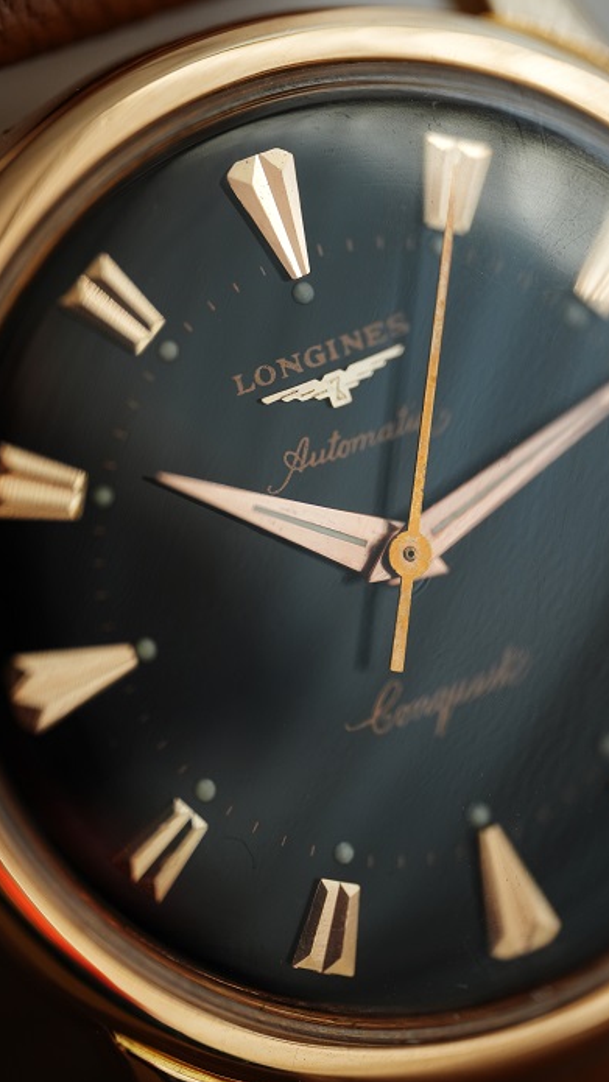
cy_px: 543
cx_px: 361
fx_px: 3186
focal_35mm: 111
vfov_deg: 19.3
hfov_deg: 10.9
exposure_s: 1/250
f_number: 2.8
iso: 800
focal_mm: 105
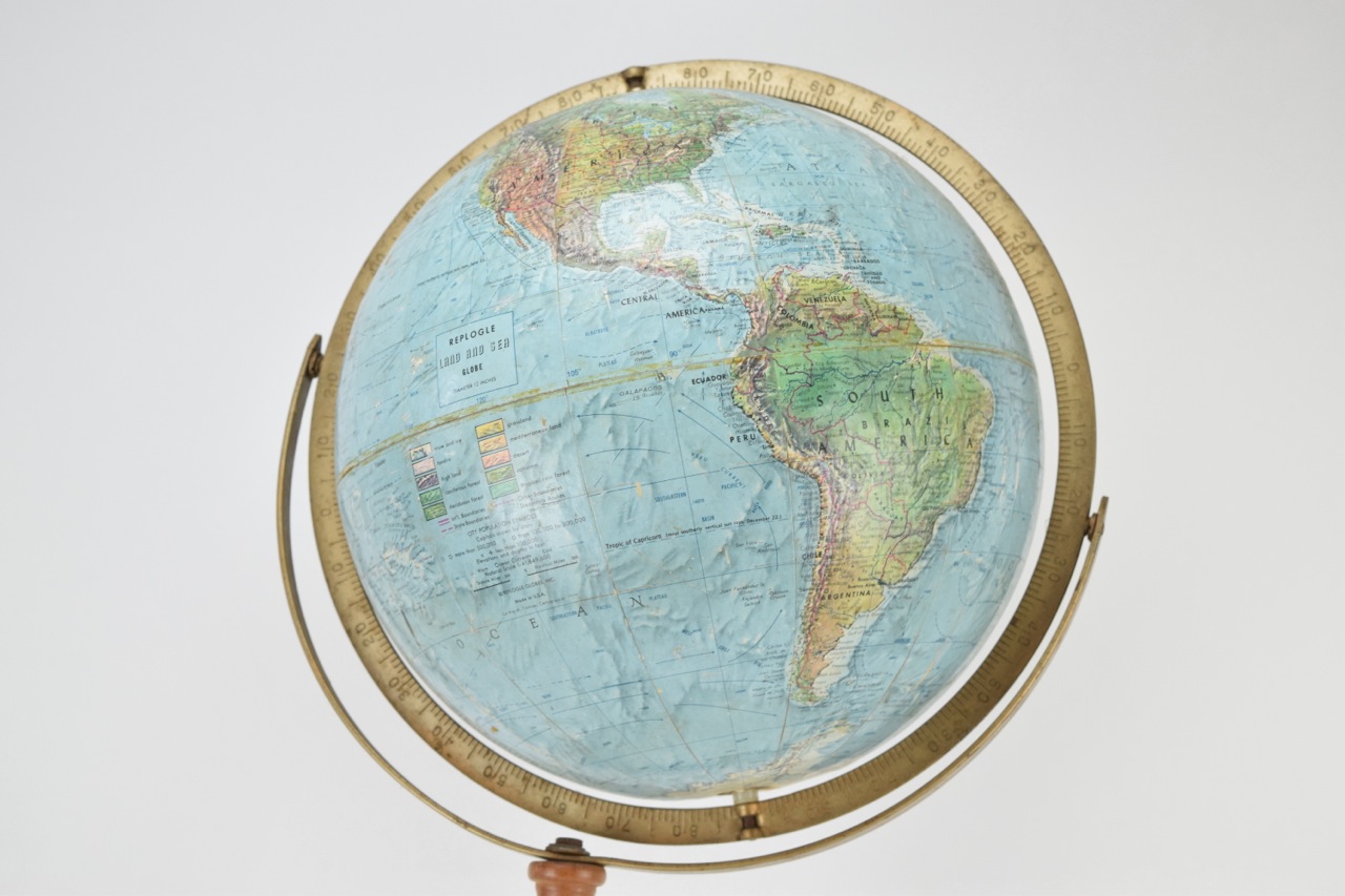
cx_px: 672
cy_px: 448
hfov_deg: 28.1
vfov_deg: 18.9
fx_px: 2689
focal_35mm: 72
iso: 800
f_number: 6.3
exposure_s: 1/125
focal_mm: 48
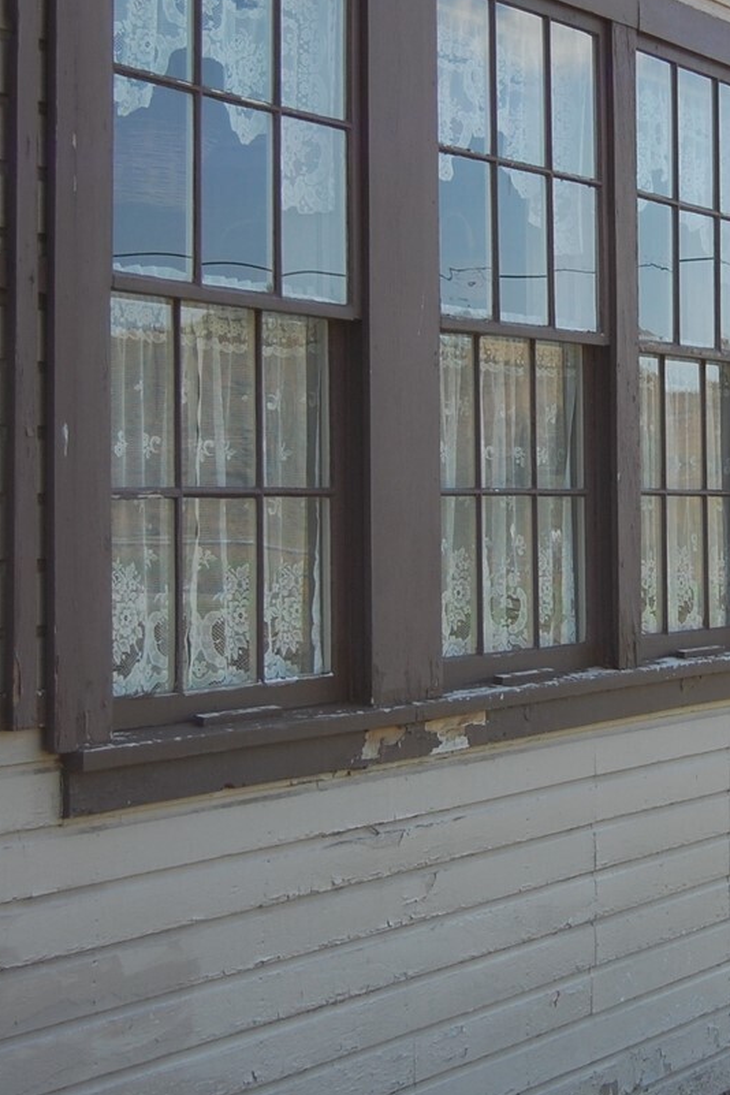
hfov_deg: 15.2
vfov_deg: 22.8
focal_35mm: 89
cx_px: 627
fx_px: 2707
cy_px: 366
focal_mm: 28
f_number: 4.2
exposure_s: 1/800
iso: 200
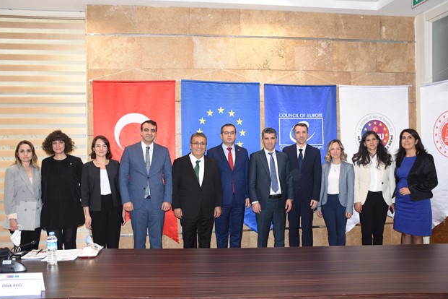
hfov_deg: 55.8
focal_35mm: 34
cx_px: 221
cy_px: 148
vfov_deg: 38.9
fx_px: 423
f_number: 4.5
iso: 500
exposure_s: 1/60
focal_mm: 22
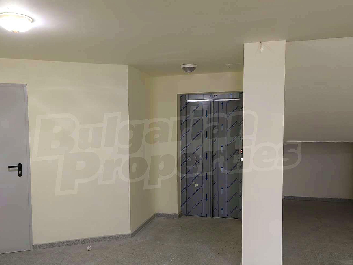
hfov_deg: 58.3
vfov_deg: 45.3
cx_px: 166
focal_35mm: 31
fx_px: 316
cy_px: 150
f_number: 1.9
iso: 320
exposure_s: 1/50
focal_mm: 5.52
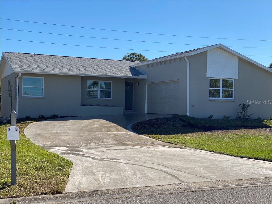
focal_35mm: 52
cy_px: 102
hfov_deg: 36.8
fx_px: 409
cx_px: 136
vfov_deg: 28.0
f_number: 2
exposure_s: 1/1996
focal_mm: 6
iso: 20
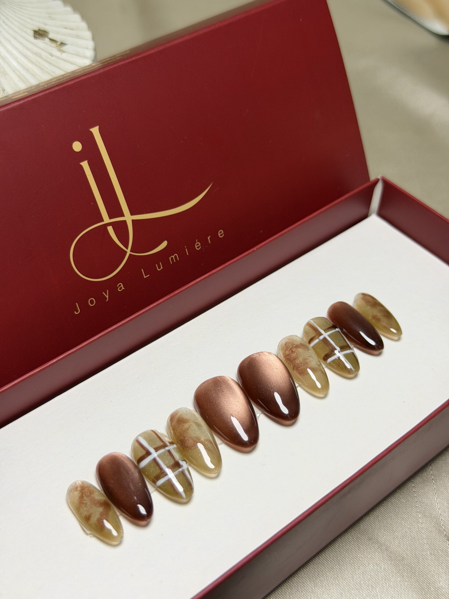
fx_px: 830
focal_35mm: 48
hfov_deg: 30.3
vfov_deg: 39.7
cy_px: 300
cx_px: 224
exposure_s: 1/83
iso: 100
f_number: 1.78
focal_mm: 6.76
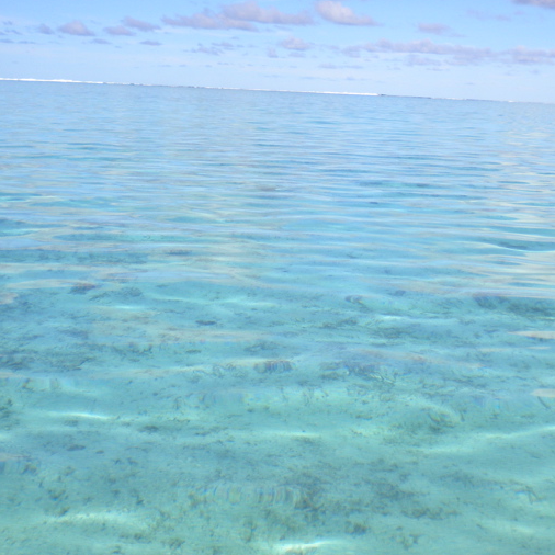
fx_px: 998
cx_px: 352
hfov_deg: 30.9
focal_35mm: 55
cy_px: 196
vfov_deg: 30.9
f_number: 4.6
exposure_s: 1/1000
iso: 80
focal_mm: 6.3
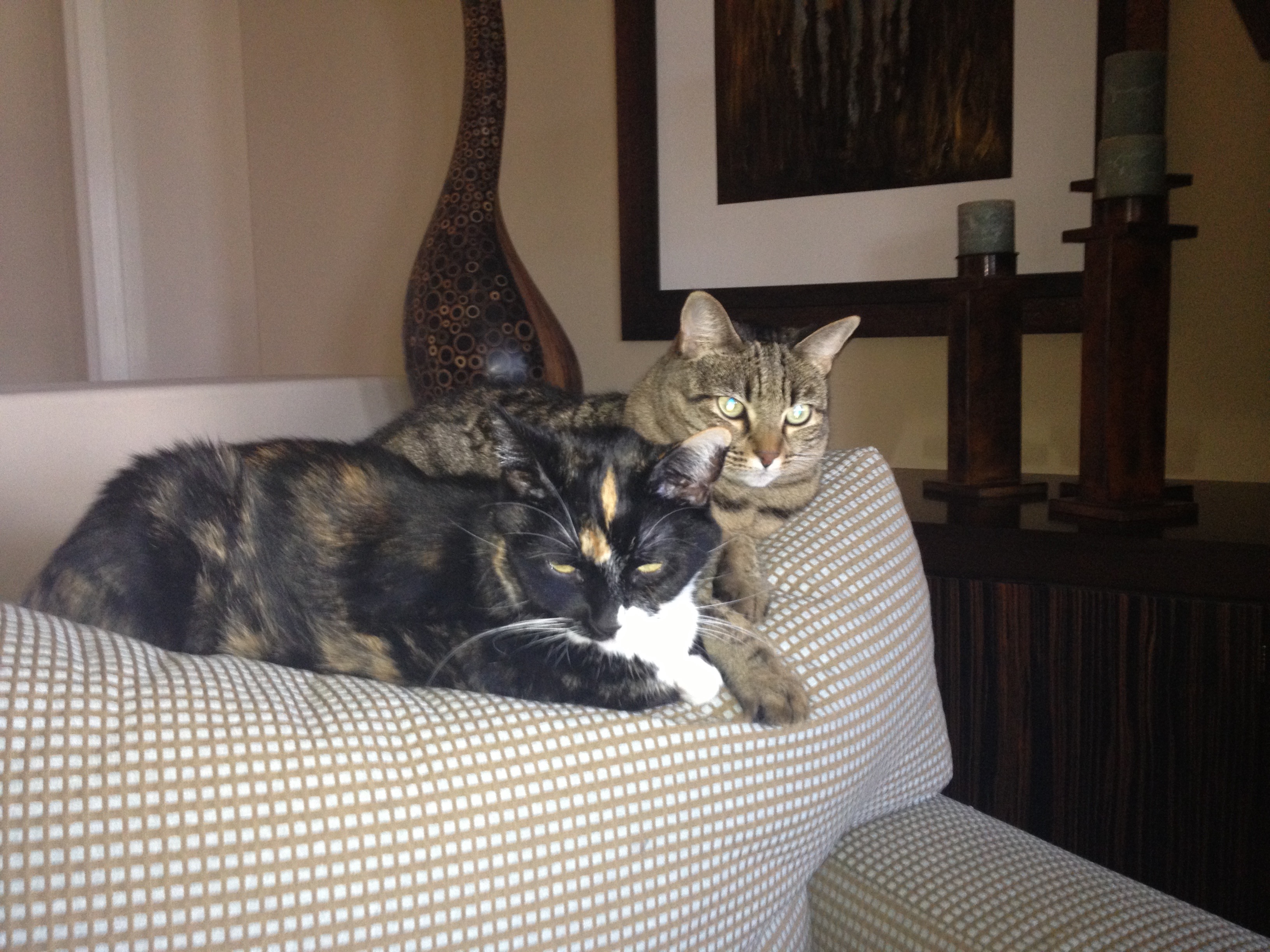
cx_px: 635
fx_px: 1284
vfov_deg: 40.7
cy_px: 476
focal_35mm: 35
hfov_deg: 52.6
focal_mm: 4.28
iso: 200
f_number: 2.4
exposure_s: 1/20
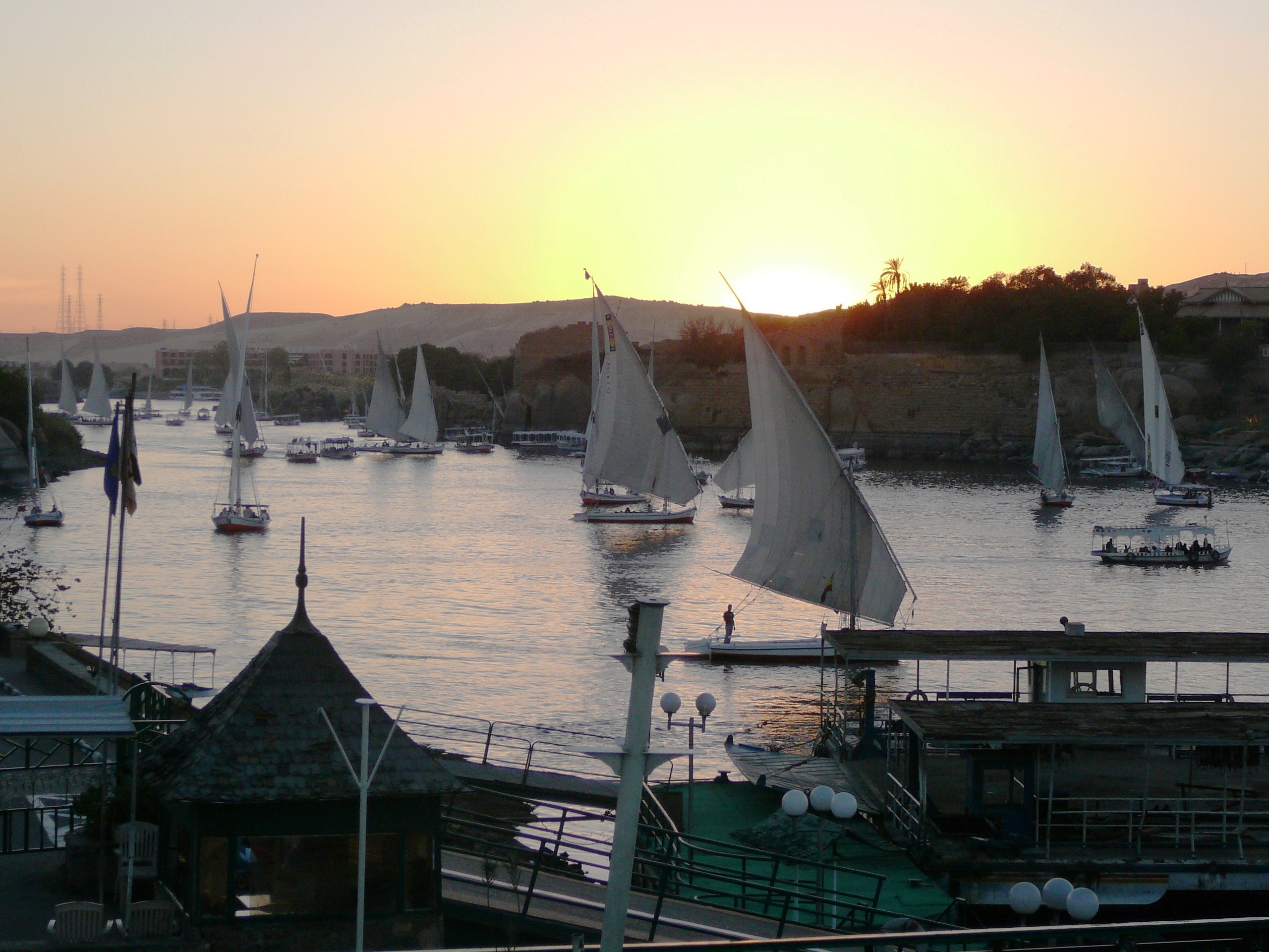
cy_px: 476
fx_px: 2823
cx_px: 634
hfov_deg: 25.3
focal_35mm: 77
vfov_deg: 19.1
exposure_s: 1/200
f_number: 3.7
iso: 80
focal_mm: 11.5
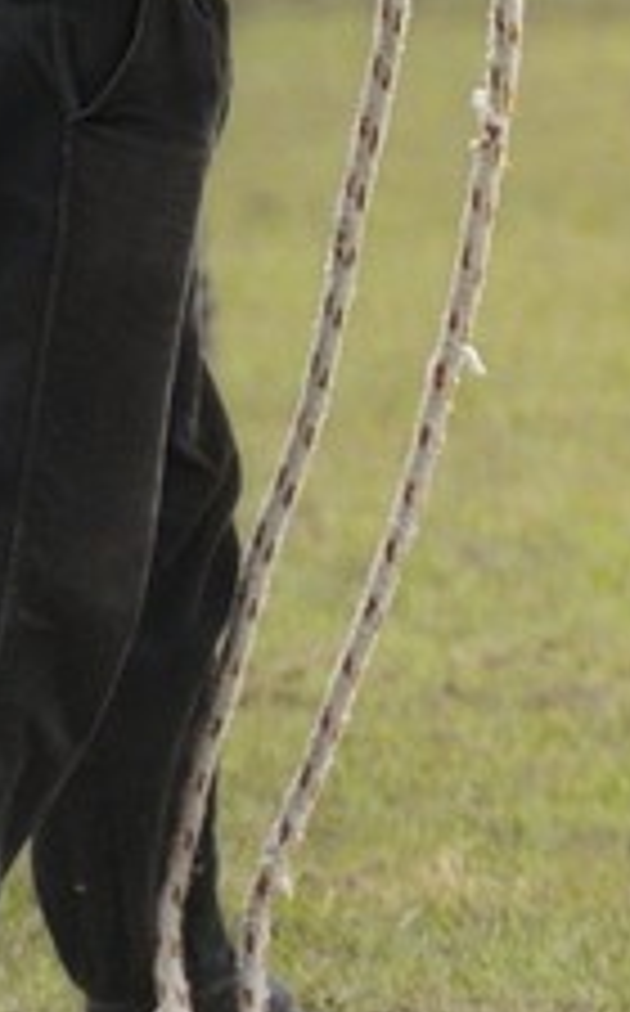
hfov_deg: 0.9
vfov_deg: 1.4
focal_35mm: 1452
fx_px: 40016
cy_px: -603
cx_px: 3330
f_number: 6.3
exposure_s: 1/400
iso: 800
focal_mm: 200
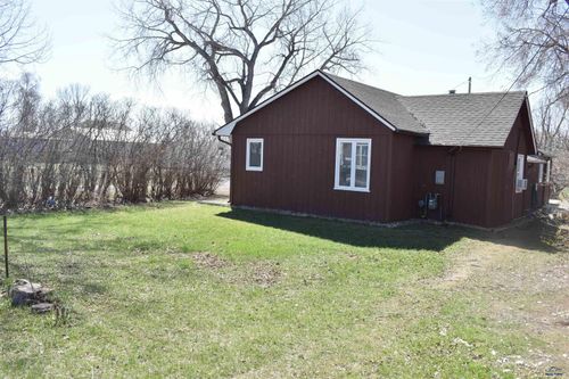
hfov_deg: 59.5
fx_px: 498
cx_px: 284
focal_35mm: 32
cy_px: 190
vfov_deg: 41.7
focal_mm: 21
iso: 180
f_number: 8
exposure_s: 1/250
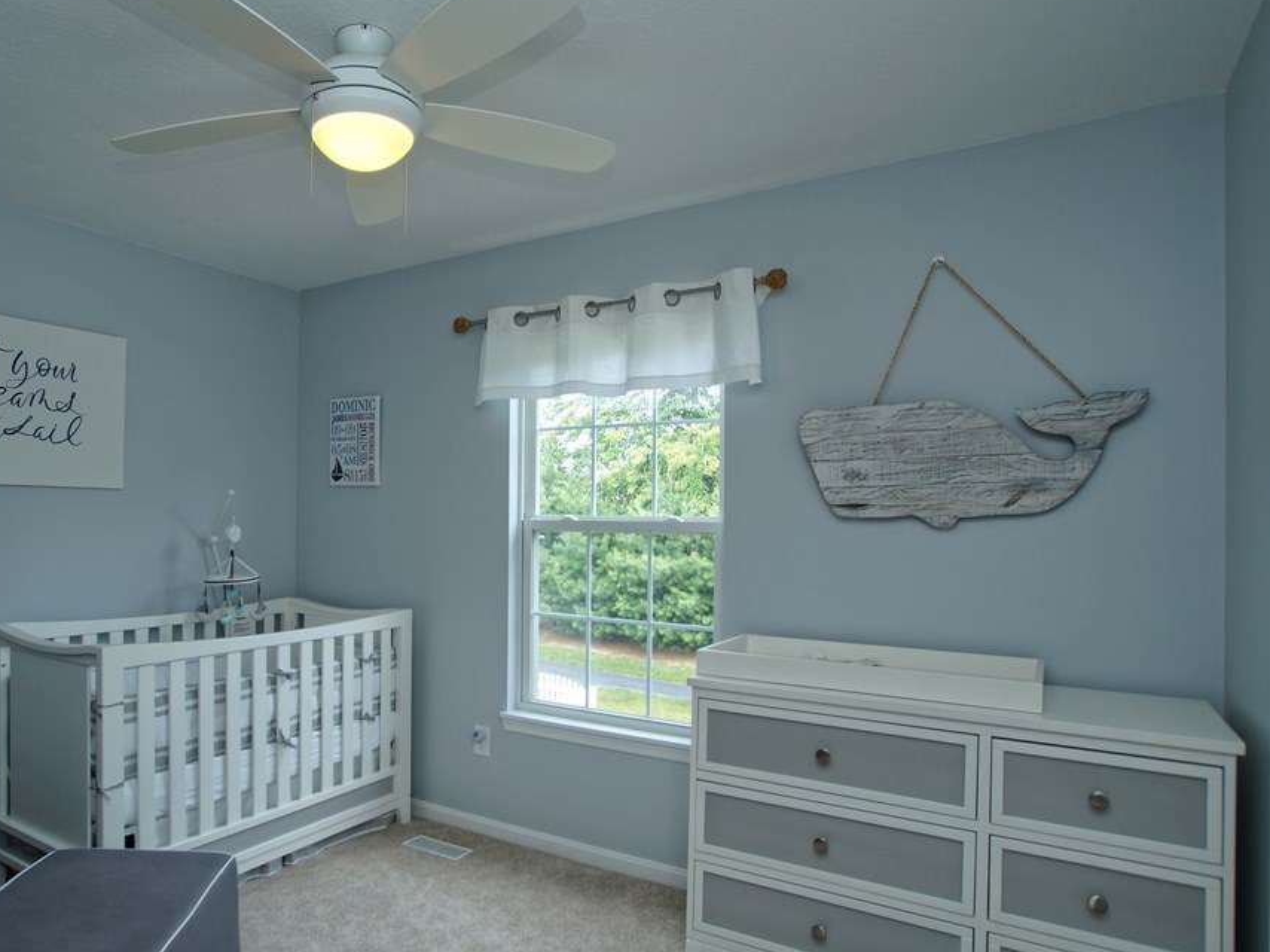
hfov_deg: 75.2
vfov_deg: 61.0
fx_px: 807
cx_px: 483
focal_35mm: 22
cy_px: 515
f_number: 4.5
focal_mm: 12
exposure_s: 1/50
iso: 100
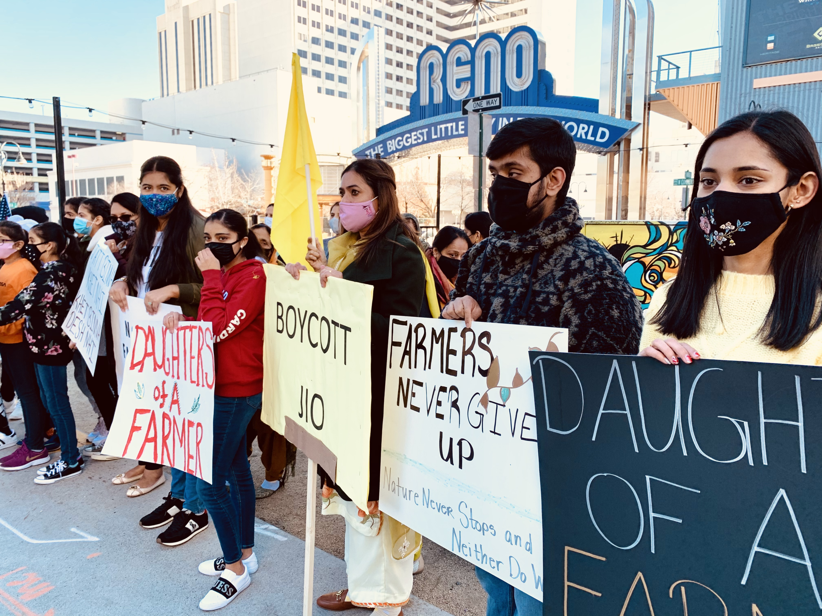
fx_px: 617
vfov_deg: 53.1
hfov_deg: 67.3
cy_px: 308
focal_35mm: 26
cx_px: 411
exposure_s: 1/260
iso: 25
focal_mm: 4.25
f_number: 1.8
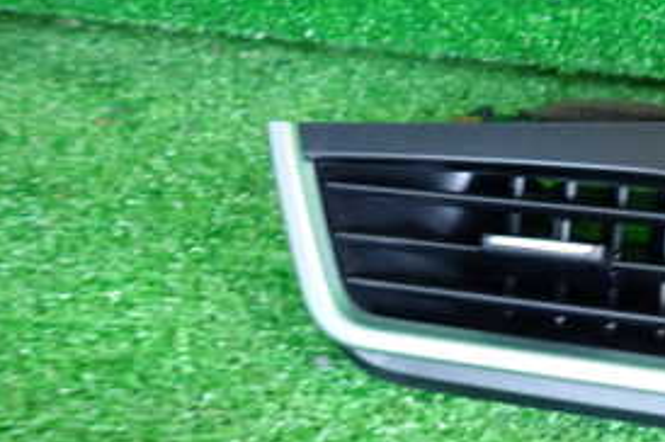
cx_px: 667
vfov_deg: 23.5
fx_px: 1052
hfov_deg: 32.3
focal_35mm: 57
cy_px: 333
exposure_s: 1/30
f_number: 2
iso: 320
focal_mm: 4.5
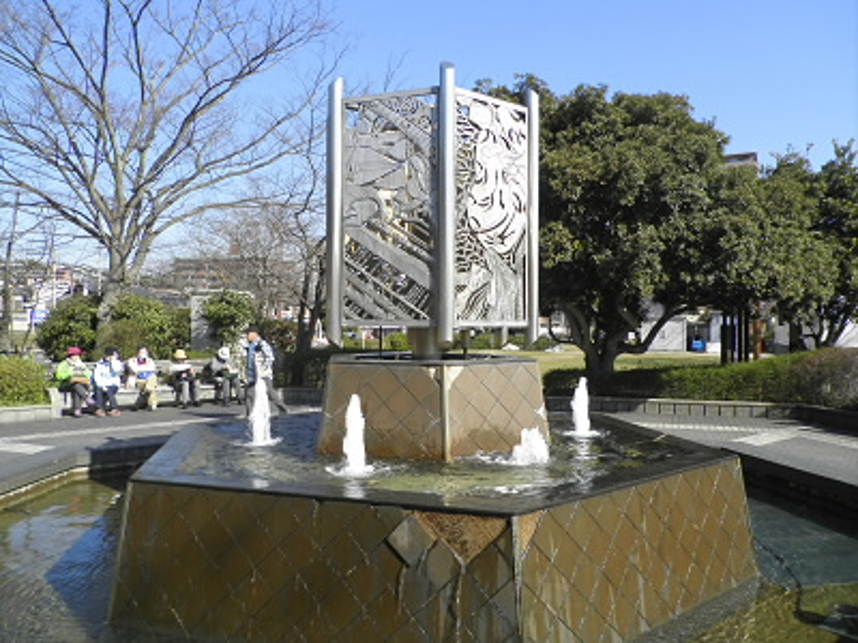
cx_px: 429
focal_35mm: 27
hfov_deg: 65.3
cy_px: 322
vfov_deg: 51.4
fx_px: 669
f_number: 8
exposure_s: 1/80
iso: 64
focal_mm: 4.9
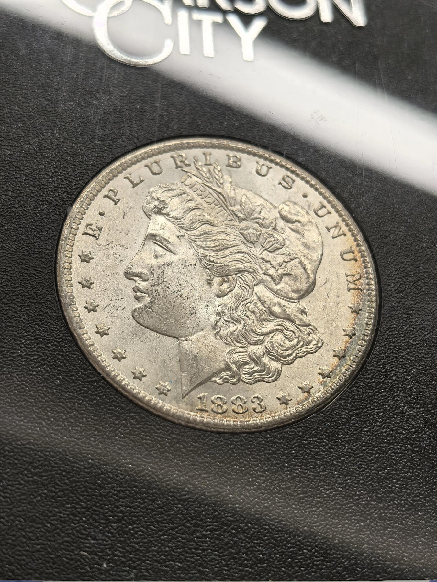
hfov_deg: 27.0
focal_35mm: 54
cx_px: 218
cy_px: 291
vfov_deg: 35.5
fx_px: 909
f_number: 2
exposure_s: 1/100
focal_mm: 6.98
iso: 50
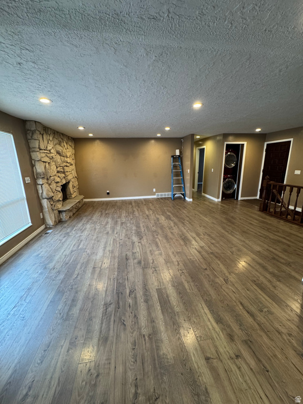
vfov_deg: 102.1
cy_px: 202
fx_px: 163
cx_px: 152
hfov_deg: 85.7
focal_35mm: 14
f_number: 2.2
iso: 320
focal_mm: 2.22
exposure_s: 1/60
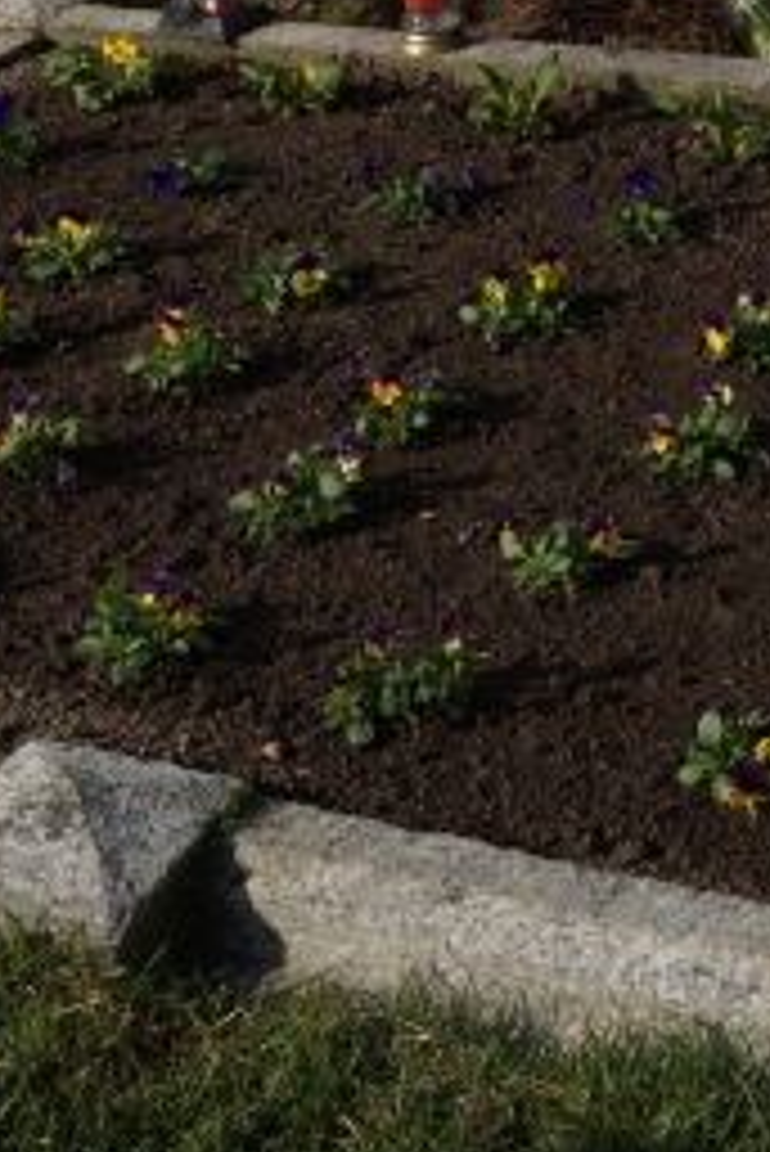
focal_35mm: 103
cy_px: -414
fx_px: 3300
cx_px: 777
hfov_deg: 13.1
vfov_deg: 18.2
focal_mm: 22
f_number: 8
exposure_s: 1/320
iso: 100
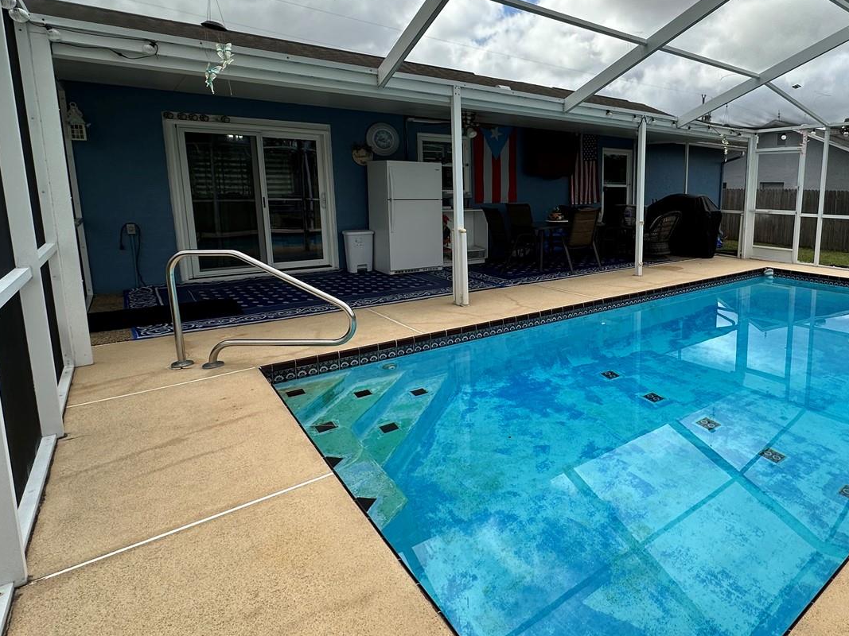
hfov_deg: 75.4
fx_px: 515
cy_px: 262
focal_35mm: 21
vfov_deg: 63.0
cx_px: 594
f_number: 2.2
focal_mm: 2.22
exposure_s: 1/690
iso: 40
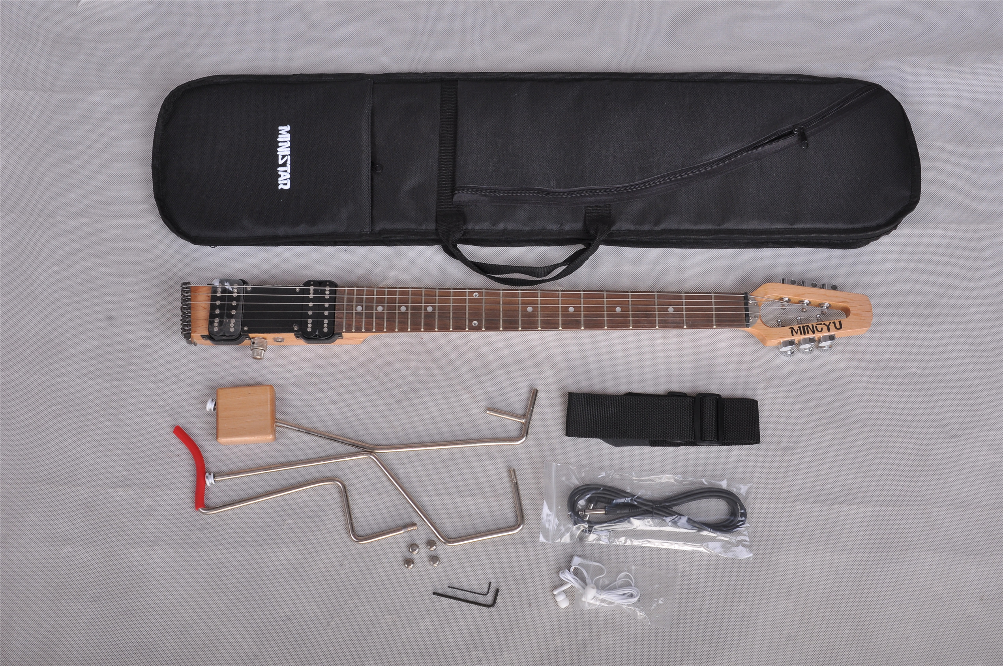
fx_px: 1336
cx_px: 502
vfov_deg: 28.0
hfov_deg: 41.2
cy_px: 333
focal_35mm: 48
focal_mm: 32
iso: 200
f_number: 13
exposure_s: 1/160
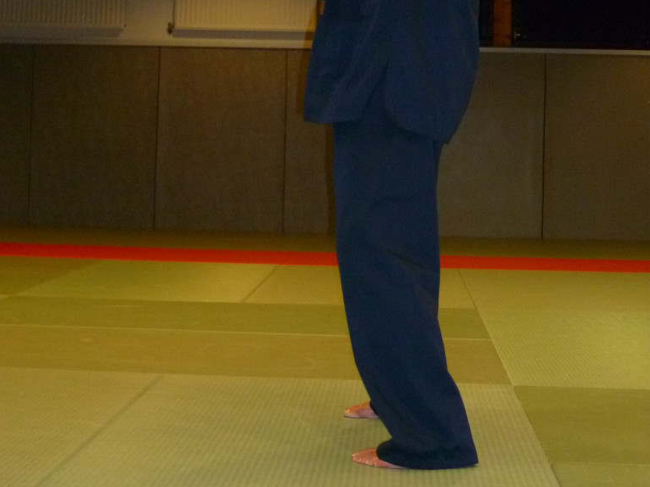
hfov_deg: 24.7
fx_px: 1484
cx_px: 325
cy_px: 81
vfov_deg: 18.5
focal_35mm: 79
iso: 400
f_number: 4
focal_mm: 10.5
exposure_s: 1/40
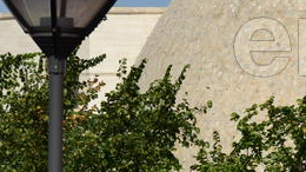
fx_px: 3836
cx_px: 461
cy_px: 47
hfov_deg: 4.5
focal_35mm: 473
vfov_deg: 2.6
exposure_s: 1/200
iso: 100
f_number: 11
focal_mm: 90
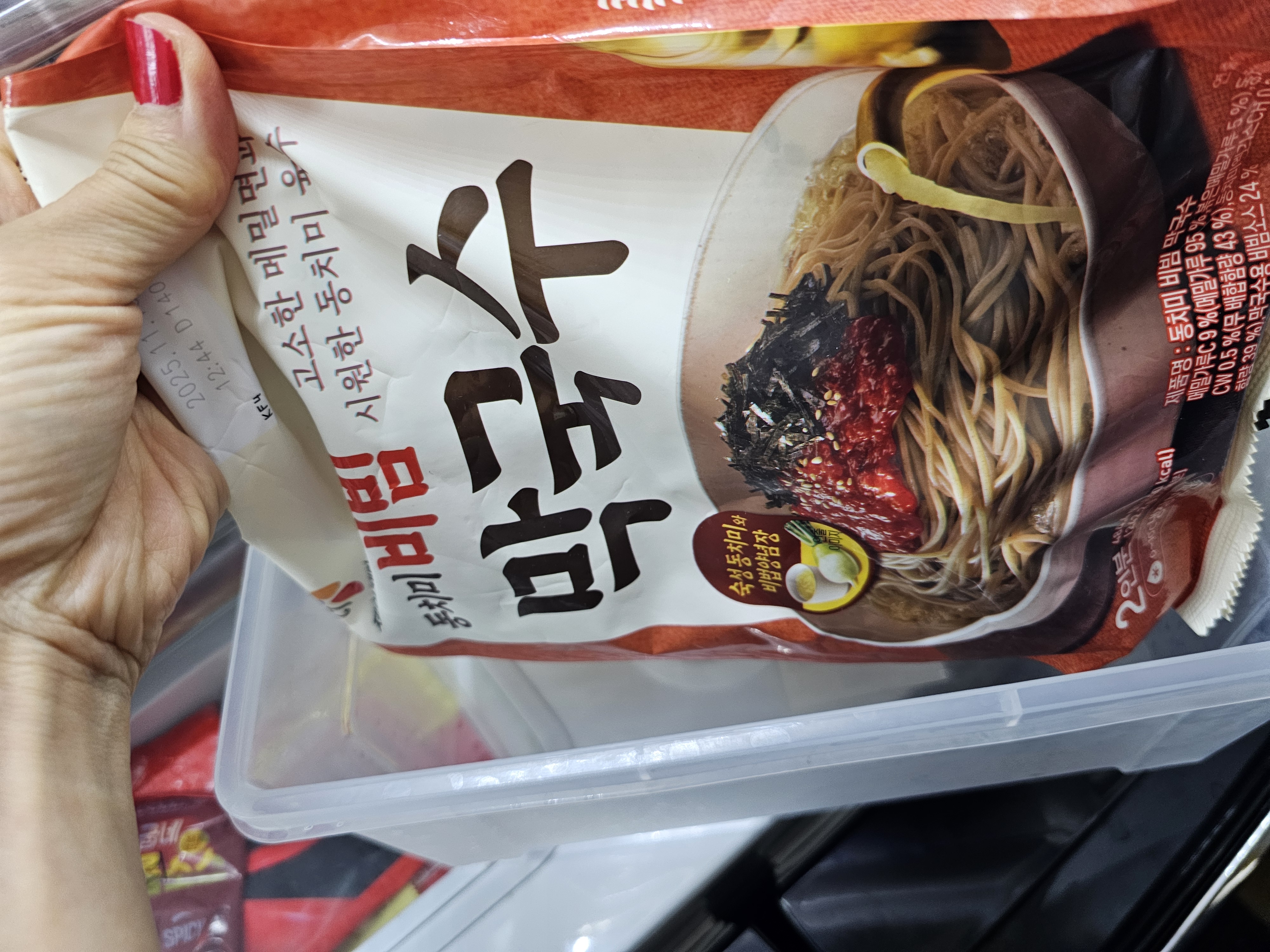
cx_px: 635
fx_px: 844
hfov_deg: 73.9
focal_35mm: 23
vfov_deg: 58.9
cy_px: 476
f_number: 1.7
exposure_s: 1/68
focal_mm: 6.3
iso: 320
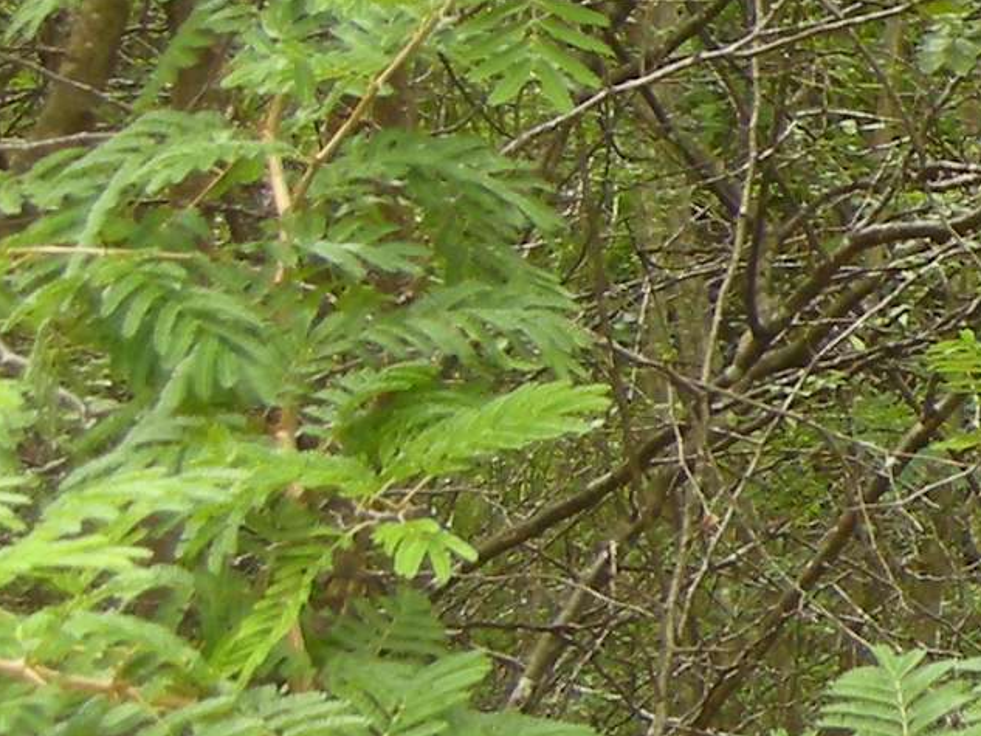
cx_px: 2960
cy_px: 138
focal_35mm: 221
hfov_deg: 7.8
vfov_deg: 6.7
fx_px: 6264
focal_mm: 7.5
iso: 64
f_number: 3.4
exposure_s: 1/70.4
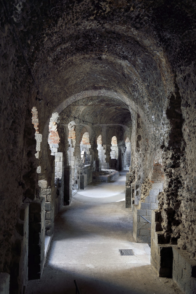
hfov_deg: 42.3
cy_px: 147
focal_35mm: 31
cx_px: 98
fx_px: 253
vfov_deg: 60.3
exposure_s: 1/20
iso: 800
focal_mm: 31
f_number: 7.1
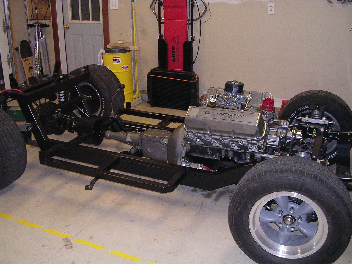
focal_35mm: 38
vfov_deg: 37.7
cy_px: 132
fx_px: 386
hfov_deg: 49.0
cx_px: 176
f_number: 2.8
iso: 239
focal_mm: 5.8
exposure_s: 1/60.1
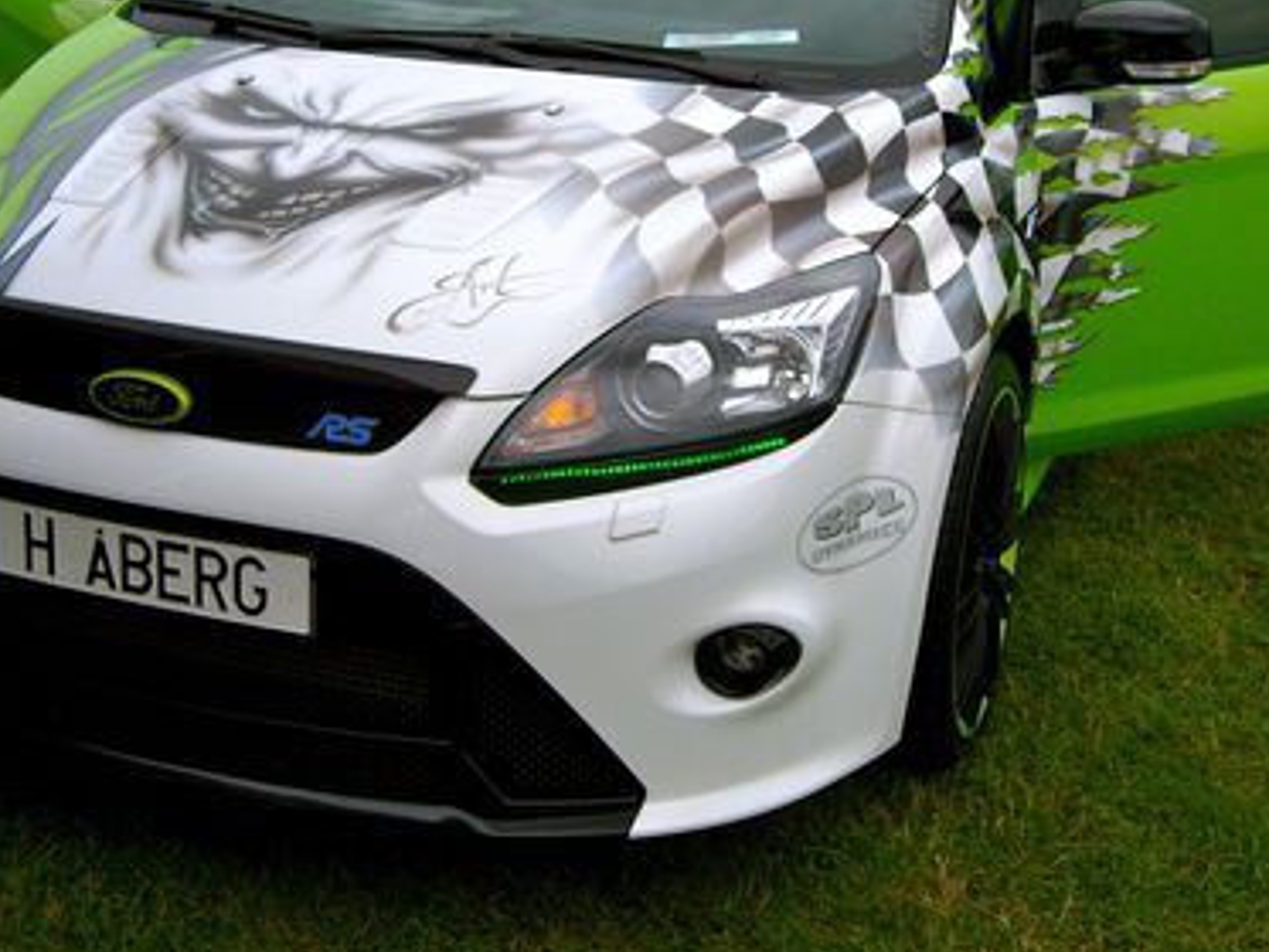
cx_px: 592
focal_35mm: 60
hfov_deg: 32.2
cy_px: 211
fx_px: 2200
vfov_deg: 24.1
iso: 64
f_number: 5.6
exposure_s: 1/228
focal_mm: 5.7
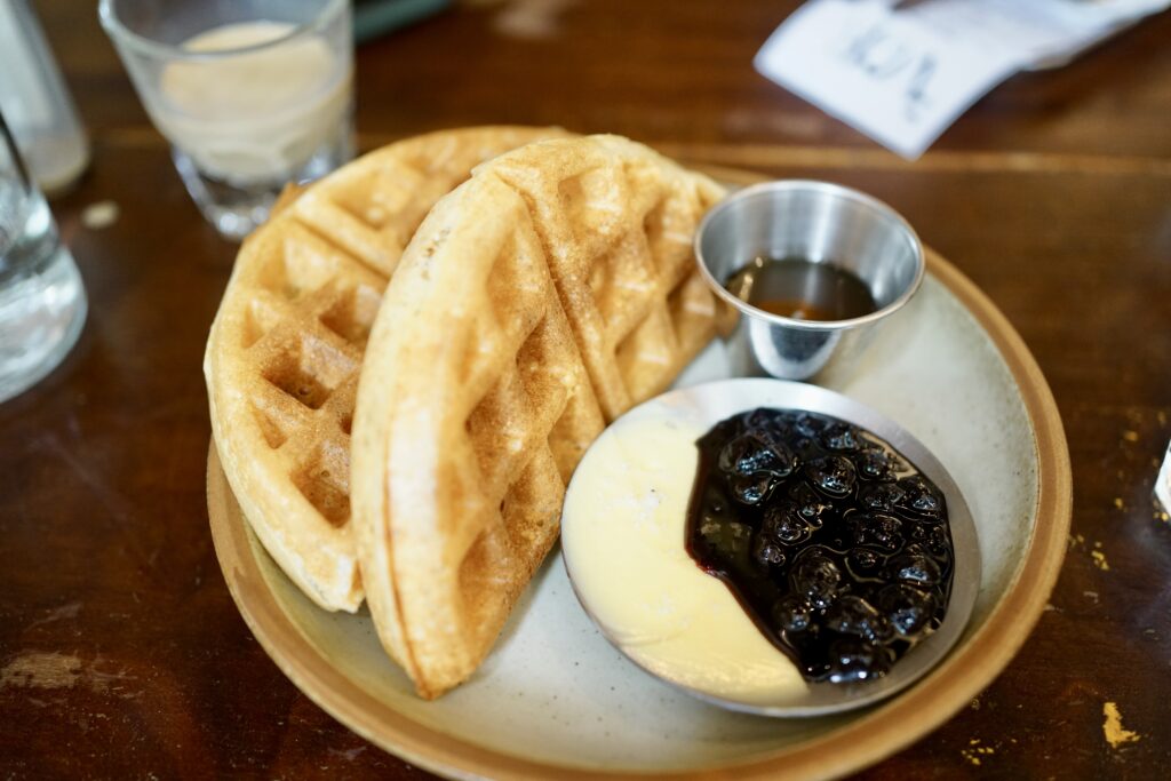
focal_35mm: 35
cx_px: 586
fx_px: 1139
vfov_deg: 37.9
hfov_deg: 54.4
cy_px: 390
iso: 2000
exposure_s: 1/80
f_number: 2.5
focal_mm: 35
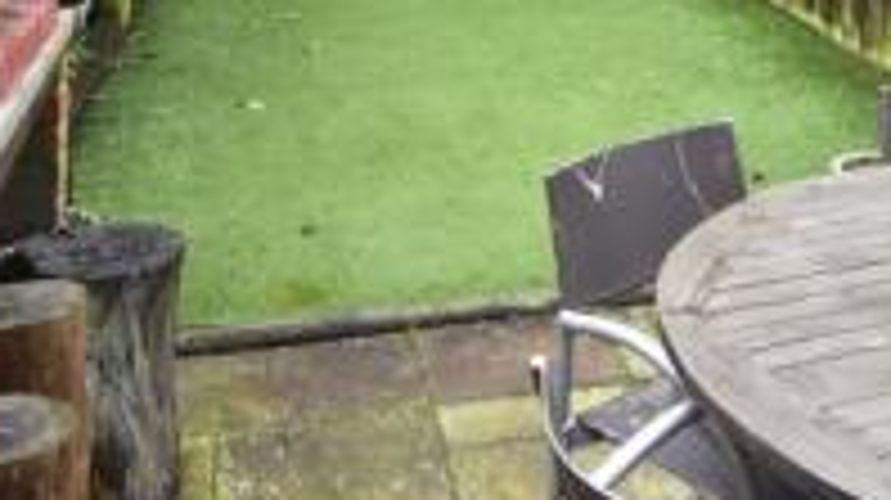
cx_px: 551
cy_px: -277
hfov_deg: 39.7
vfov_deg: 19.6
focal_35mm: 52
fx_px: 1228
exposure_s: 1/50
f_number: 8
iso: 640
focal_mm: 10
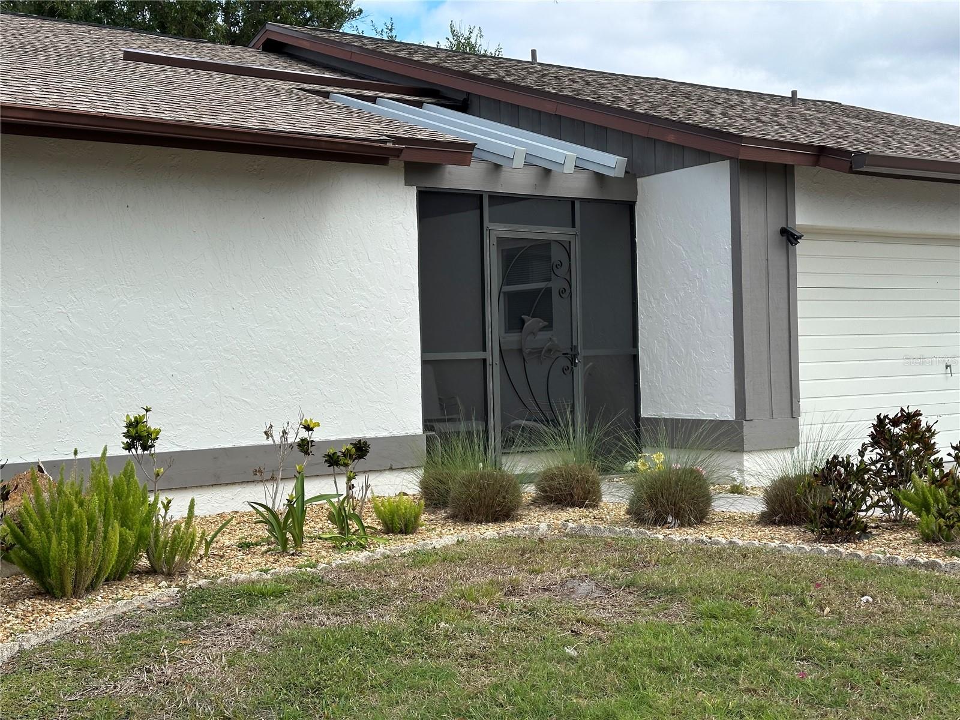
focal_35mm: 48
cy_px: 360
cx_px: 480
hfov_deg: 39.7
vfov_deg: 30.3
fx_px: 1331
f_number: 1.78
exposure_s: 1/3058
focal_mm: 6.86
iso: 64
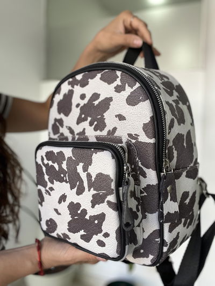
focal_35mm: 30
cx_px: 108
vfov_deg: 60.0
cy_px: 143
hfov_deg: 46.8
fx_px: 248
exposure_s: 1/121
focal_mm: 2.71
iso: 80
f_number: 2.2
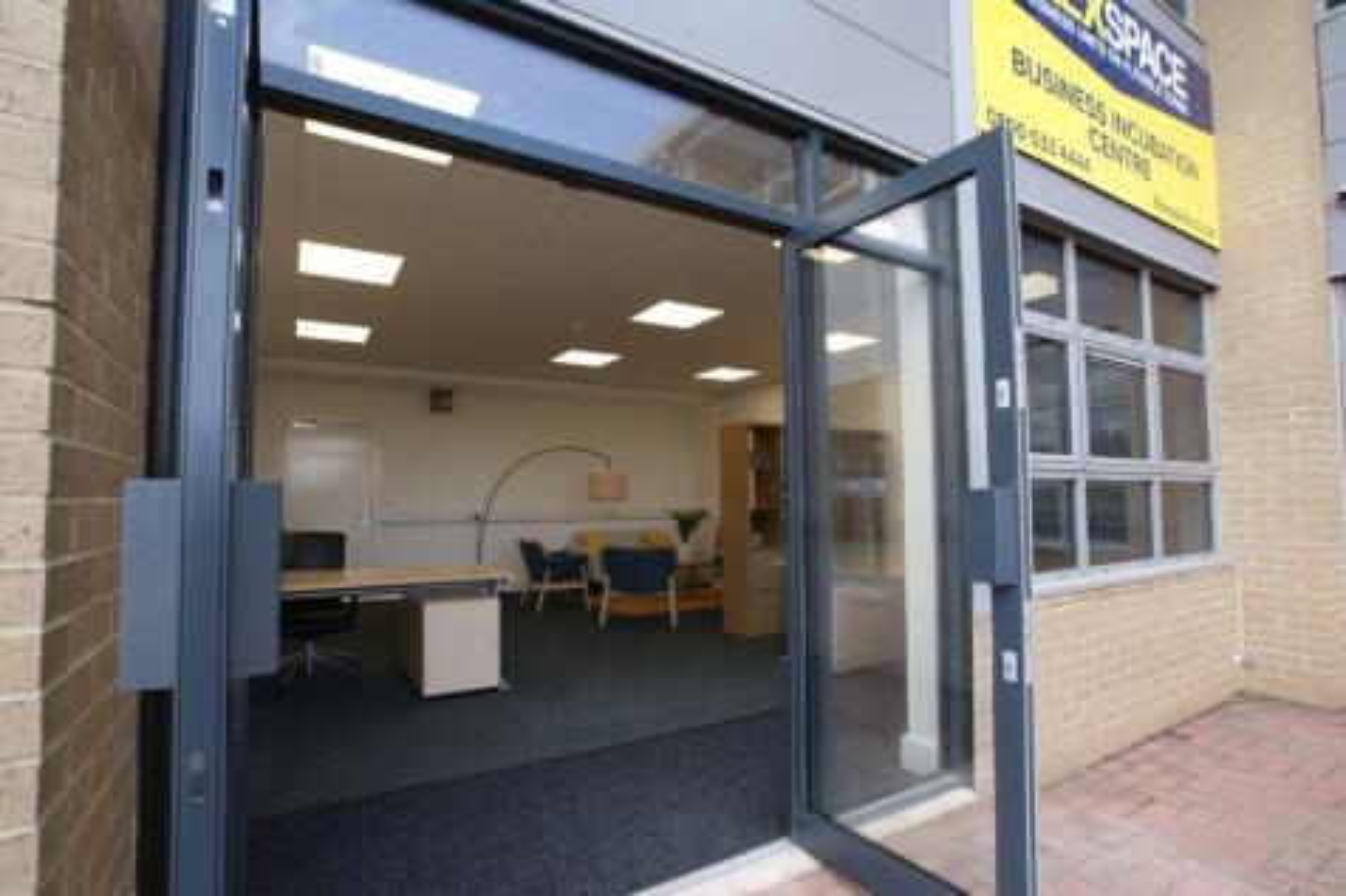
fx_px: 617
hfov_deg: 95.0
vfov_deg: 72.0
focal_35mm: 16
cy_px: 448
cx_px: 673
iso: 100
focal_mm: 11
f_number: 6.3
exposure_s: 1/40
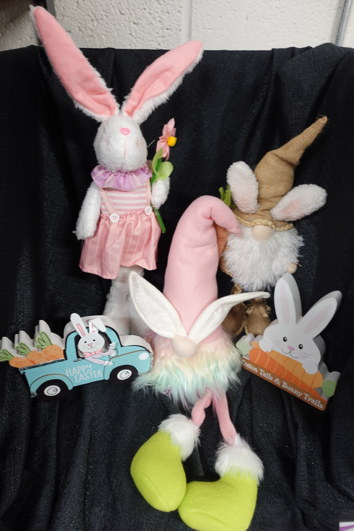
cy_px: 266
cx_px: 177
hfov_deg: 53.1
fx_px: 354
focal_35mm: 24
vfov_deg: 73.7
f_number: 1.8
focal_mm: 9.4
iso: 160
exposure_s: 1/30
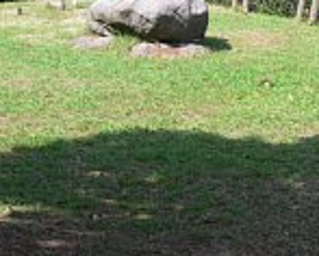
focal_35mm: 93
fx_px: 879
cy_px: -52
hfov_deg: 20.5
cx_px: 221
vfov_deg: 15.9
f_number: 5.6
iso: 80
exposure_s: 1/160
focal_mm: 7.4
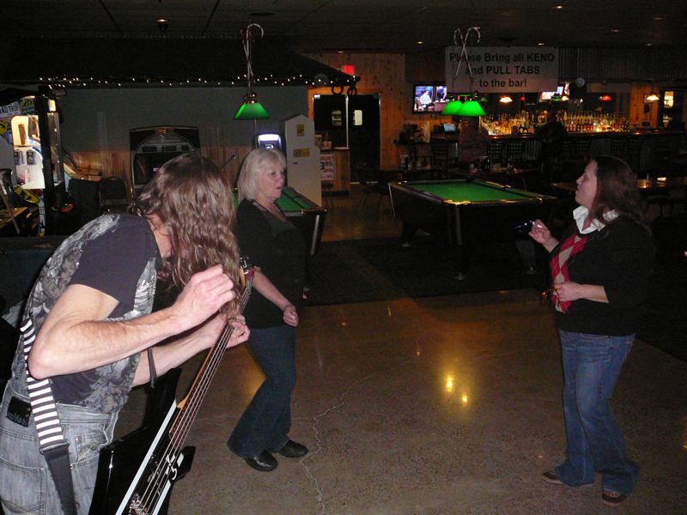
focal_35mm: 35
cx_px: 344
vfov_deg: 40.7
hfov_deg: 52.6
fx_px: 695
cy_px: 258
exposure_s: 1/30
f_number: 2.8
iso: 400
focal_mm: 5.2
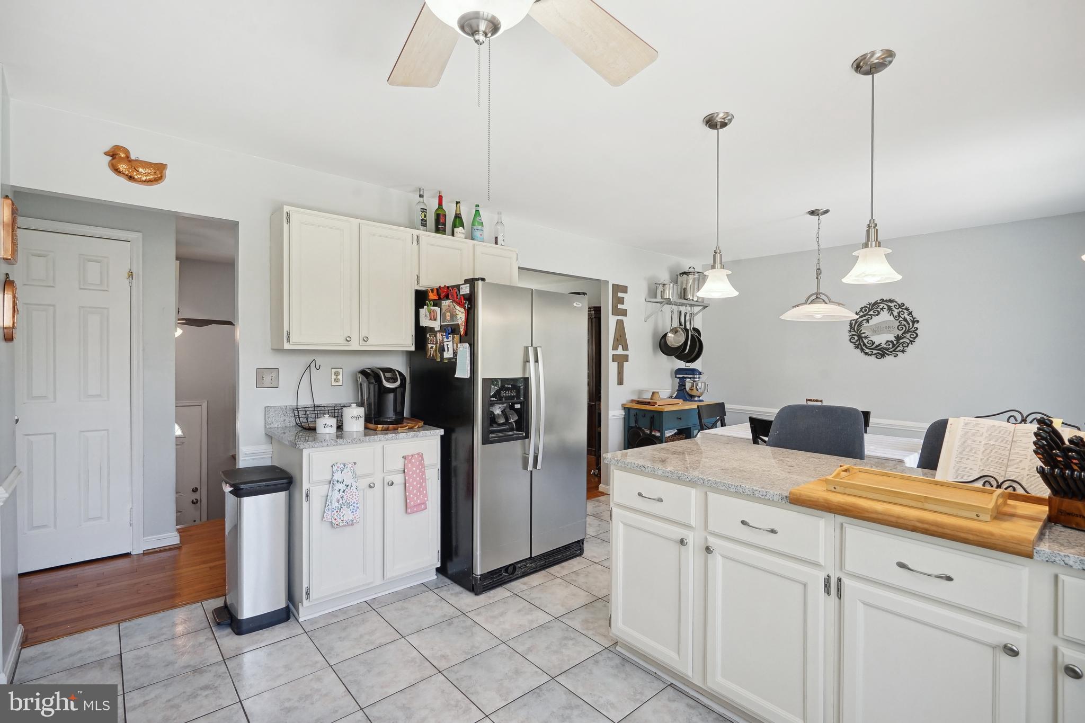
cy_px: 362
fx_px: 482
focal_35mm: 16
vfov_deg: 73.7
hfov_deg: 96.7
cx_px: 542
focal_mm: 16
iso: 640
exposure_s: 1/50
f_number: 9
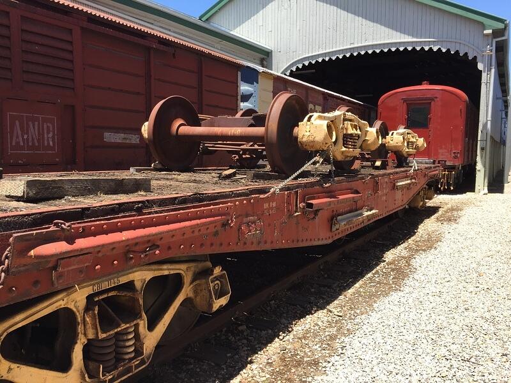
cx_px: 256
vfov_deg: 48.2
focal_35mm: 29
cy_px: 192
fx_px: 428
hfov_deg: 61.7
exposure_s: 1/842
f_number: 2.2
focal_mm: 4.15
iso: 32
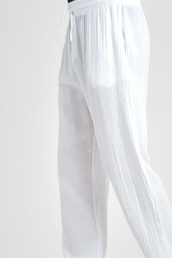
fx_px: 939
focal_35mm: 131
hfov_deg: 10.5
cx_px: 113
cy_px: 153
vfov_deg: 15.6
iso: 125
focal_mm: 58.6
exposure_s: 1/125
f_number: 11
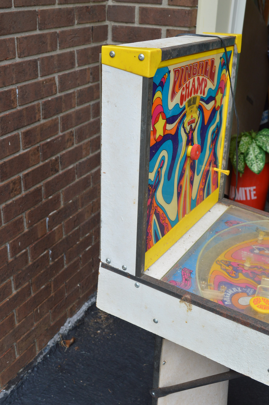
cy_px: 202
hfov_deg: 30.8
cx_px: 134
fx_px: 488
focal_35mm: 44
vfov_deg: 45.0
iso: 400
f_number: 7.1
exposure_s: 1/400
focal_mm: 29
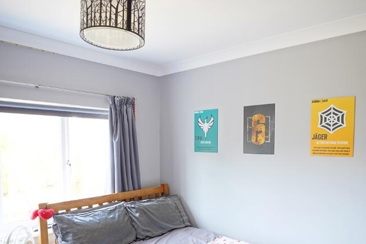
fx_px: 254
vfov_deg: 50.4
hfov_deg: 71.3
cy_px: 163
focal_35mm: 25
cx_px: 202
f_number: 2.8
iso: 640
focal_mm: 16
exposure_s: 1/30
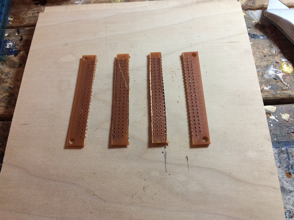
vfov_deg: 48.2
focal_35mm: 29
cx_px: 147
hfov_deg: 61.7
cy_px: 110
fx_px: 246
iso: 125
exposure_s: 1/30
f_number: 2.2
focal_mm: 4.15
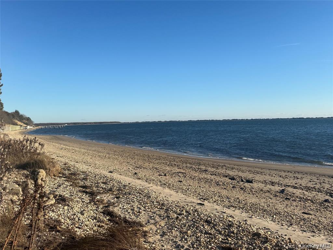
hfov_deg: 71.6
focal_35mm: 24
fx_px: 231
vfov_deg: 56.8
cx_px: 166
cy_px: 125
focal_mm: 6.76
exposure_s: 1/5319
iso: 80
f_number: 1.78
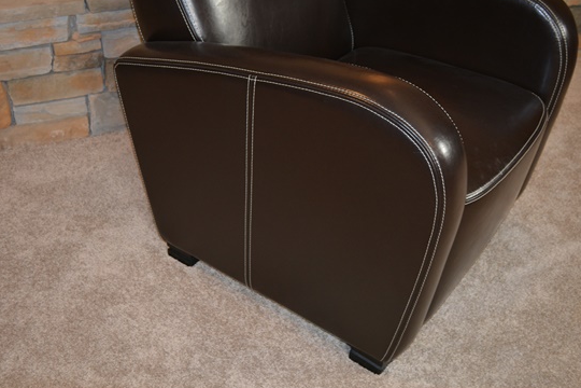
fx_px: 646
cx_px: 286
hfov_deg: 48.5
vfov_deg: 33.4
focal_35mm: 40
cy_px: 189
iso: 1000
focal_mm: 24
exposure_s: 1/60
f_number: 4
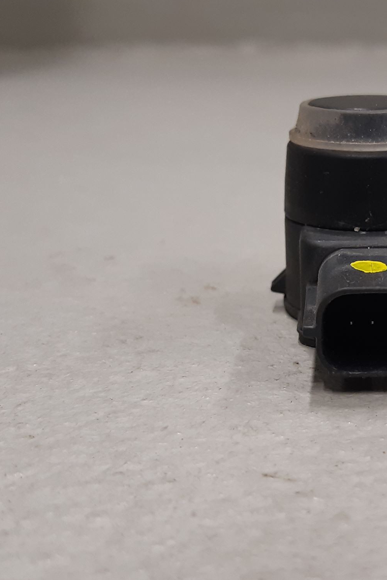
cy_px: 287
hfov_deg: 33.9
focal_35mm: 37
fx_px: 597
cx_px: 352
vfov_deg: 51.9
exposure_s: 1/50
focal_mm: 3.93
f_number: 1.7
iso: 125
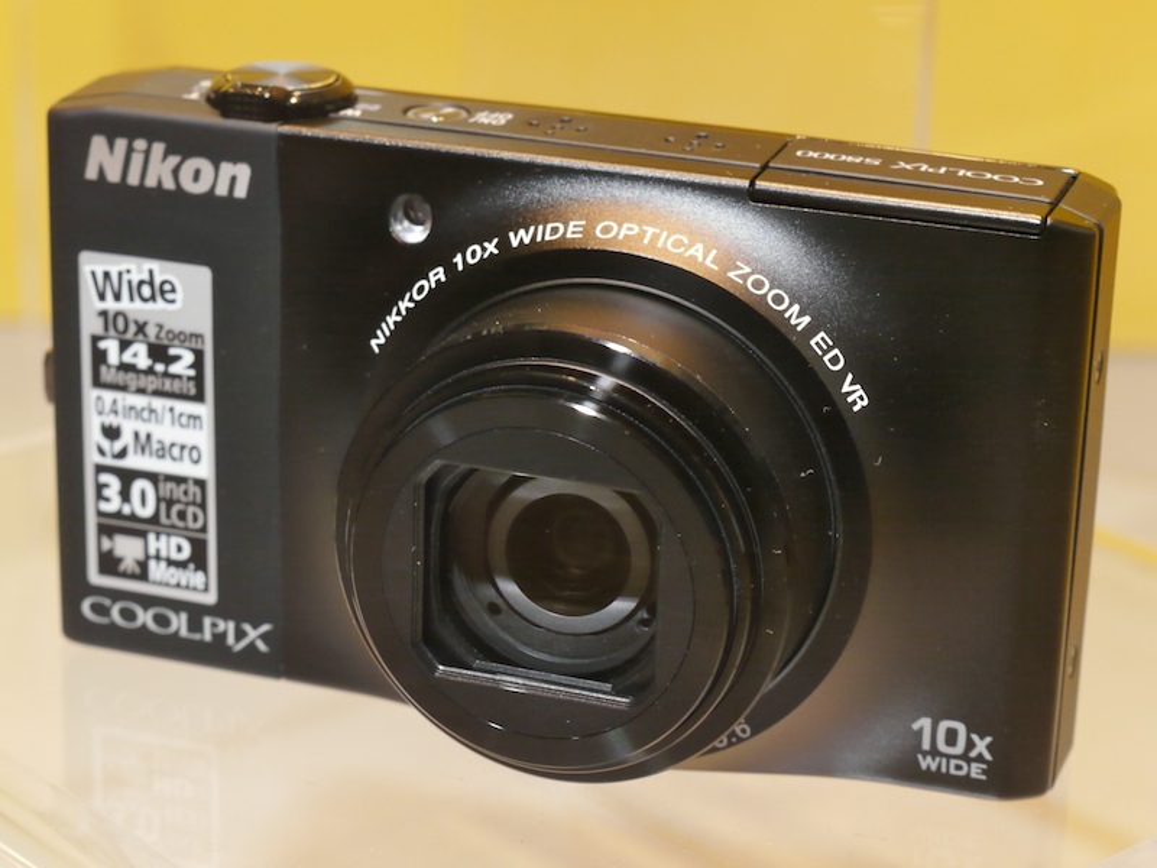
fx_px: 2808
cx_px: 578
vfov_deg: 17.6
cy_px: 434
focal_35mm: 84
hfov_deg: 23.3
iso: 800
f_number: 9
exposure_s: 1/60
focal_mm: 42
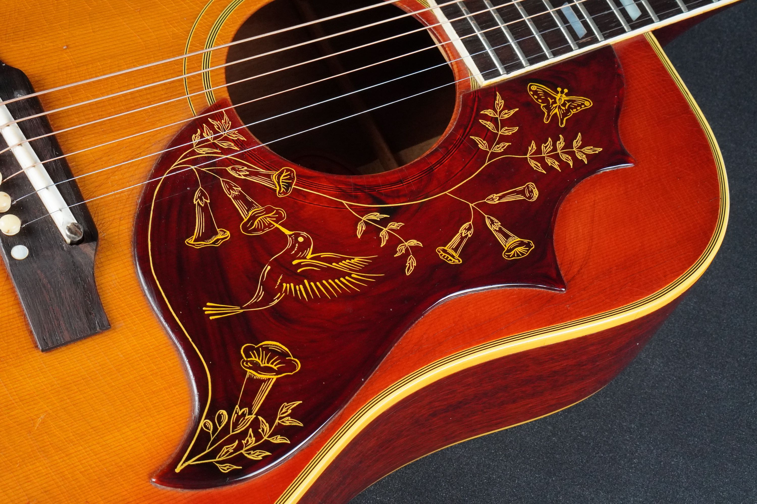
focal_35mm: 52
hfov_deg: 37.9
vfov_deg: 25.8
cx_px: 378
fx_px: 1104
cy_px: 252
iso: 4000
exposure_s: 1/60
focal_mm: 35
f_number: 11
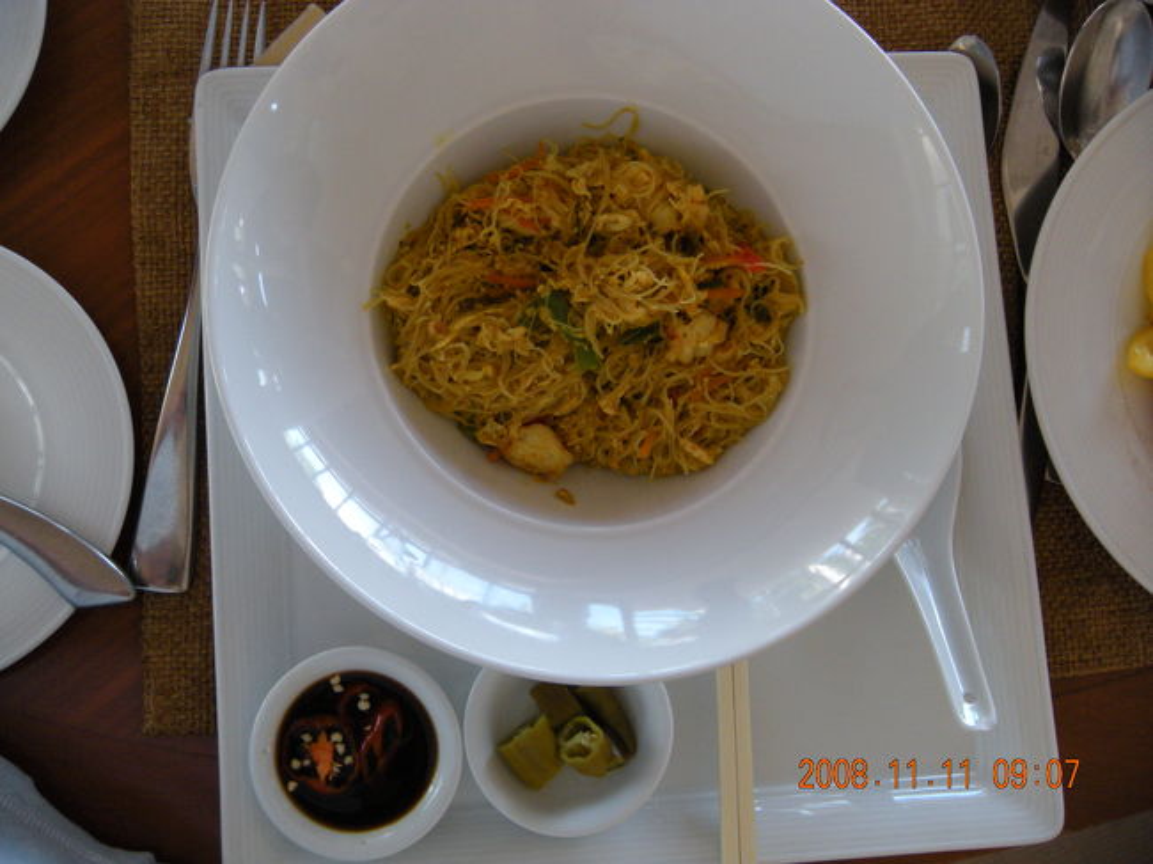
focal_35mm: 44
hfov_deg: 43.0
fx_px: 1465
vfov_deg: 32.9
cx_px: 576
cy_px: 432
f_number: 4
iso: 220
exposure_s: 1/54.5
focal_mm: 7.4
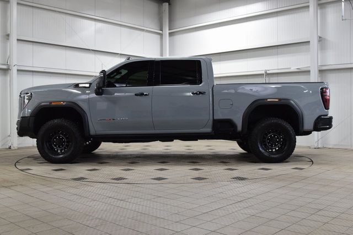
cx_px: 176
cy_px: 118
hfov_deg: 53.1
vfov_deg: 36.9
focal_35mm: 36
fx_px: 353
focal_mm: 24
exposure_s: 1/60
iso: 1600
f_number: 6.3
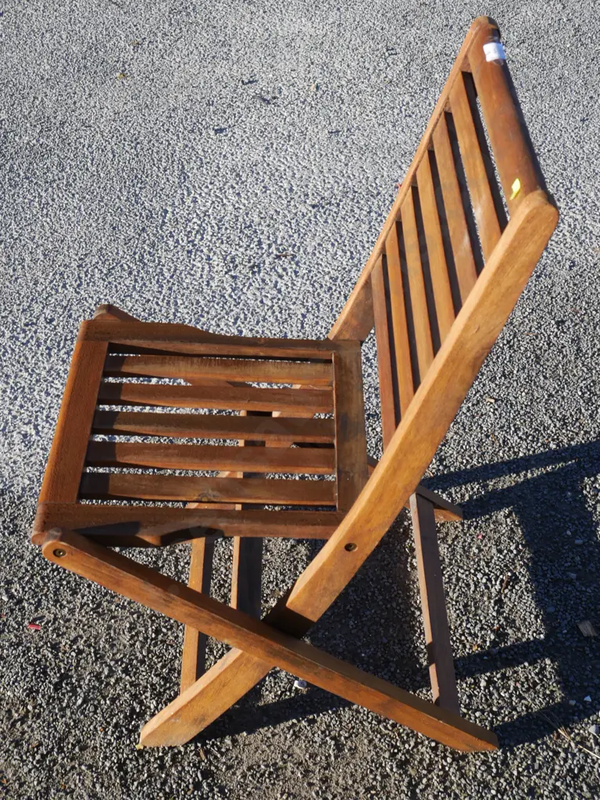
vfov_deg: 38.2
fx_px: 1156
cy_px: 400
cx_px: 300
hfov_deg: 29.1
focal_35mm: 50
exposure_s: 1/160
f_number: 7.1
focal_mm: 25
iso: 200
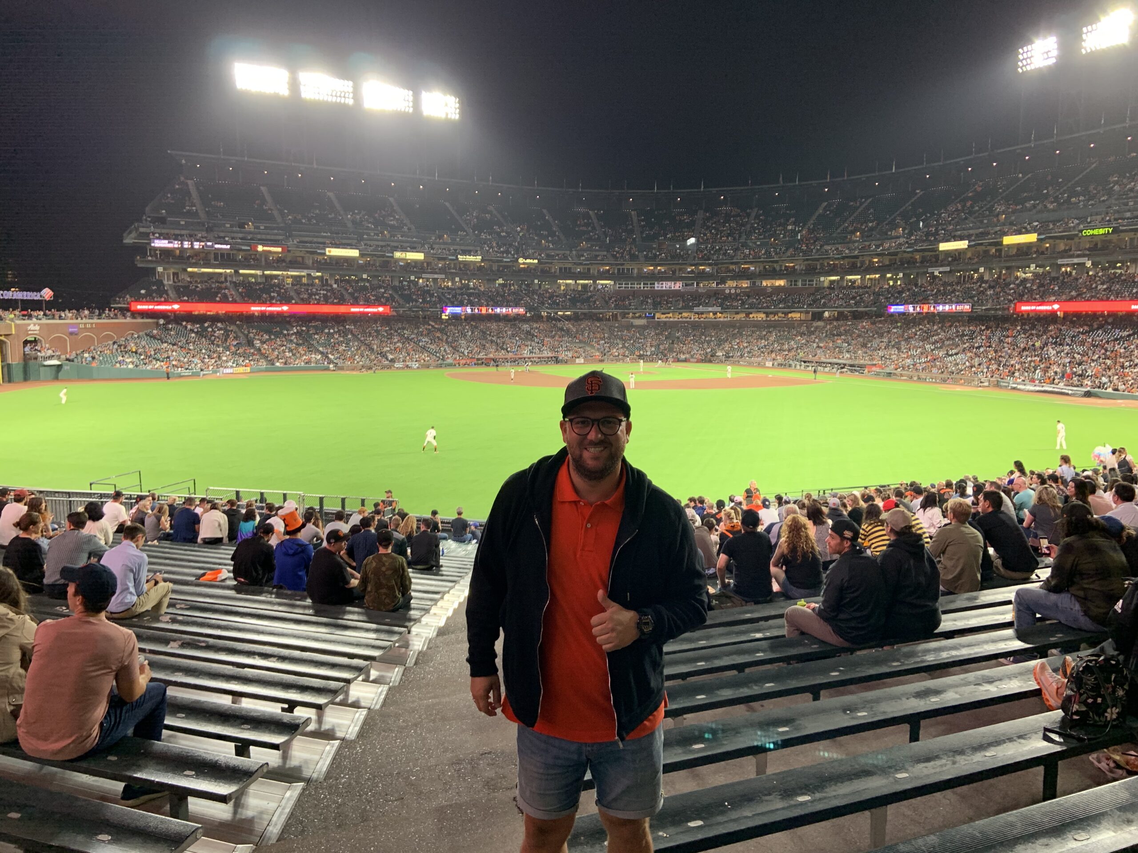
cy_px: 426
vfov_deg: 53.1
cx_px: 569
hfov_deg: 67.3
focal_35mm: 26
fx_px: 855
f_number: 1.8
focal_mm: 4.25
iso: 64
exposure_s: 1/59
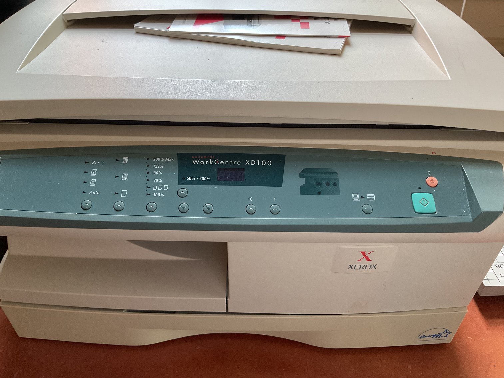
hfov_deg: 61.7
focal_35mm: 29
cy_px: 189
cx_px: 252
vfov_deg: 48.2
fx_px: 422
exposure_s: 1/120
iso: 64
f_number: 1.8
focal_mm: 3
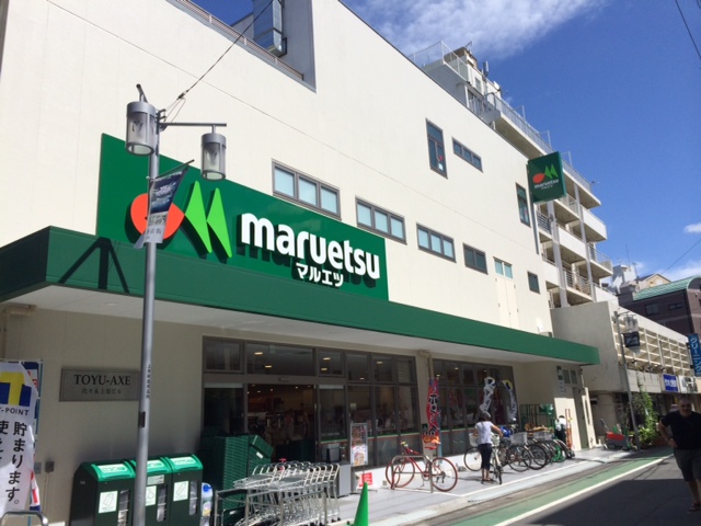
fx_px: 608
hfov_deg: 60.0
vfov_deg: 46.8
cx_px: 350
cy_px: 263
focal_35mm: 30
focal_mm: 4.12
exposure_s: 1/3165
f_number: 2.2
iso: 32
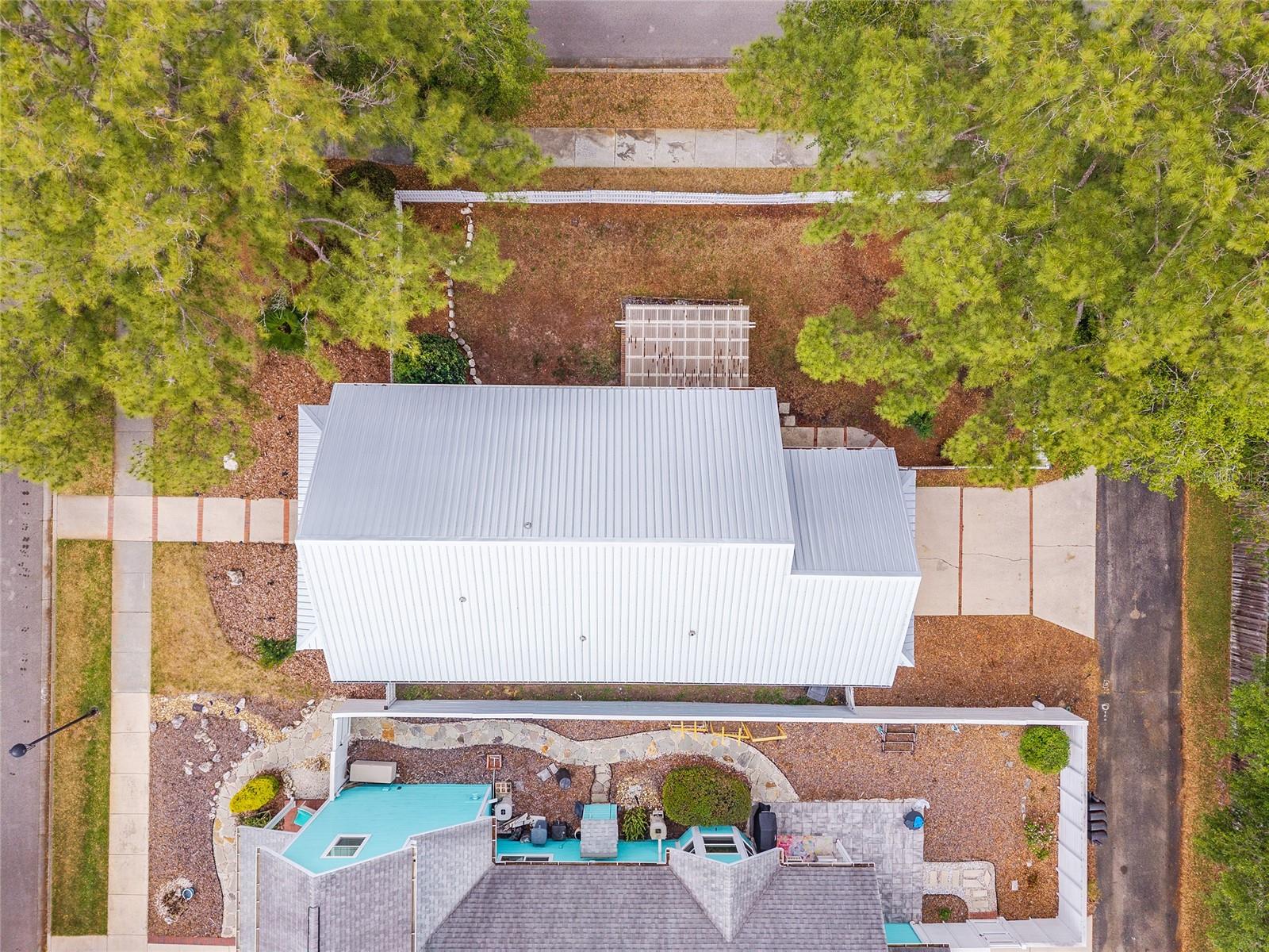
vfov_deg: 56.8
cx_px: 634
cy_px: 476
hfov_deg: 71.6
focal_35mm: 24
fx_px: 880
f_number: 1.8
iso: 220
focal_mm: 8.67
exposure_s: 1/1600
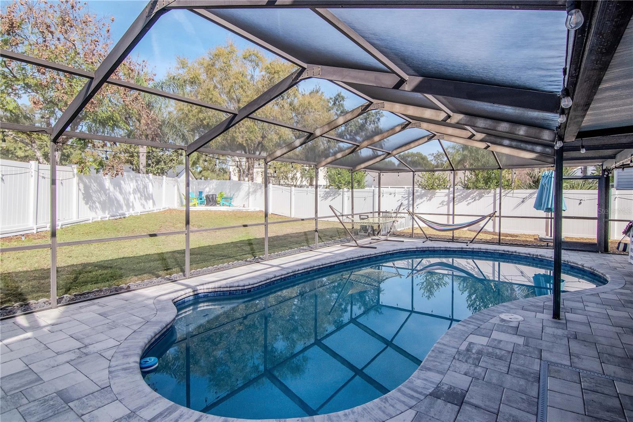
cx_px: 316
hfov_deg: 90.0
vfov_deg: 67.4
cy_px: 211
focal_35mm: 18
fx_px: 316
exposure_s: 1/320
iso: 800
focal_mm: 12
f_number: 11
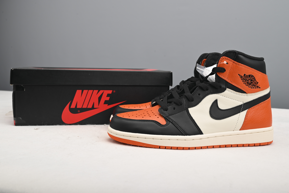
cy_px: 96
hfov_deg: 49.5
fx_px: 313
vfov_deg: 34.2
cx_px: 144
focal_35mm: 39
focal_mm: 39
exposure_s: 1/200
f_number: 11
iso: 100
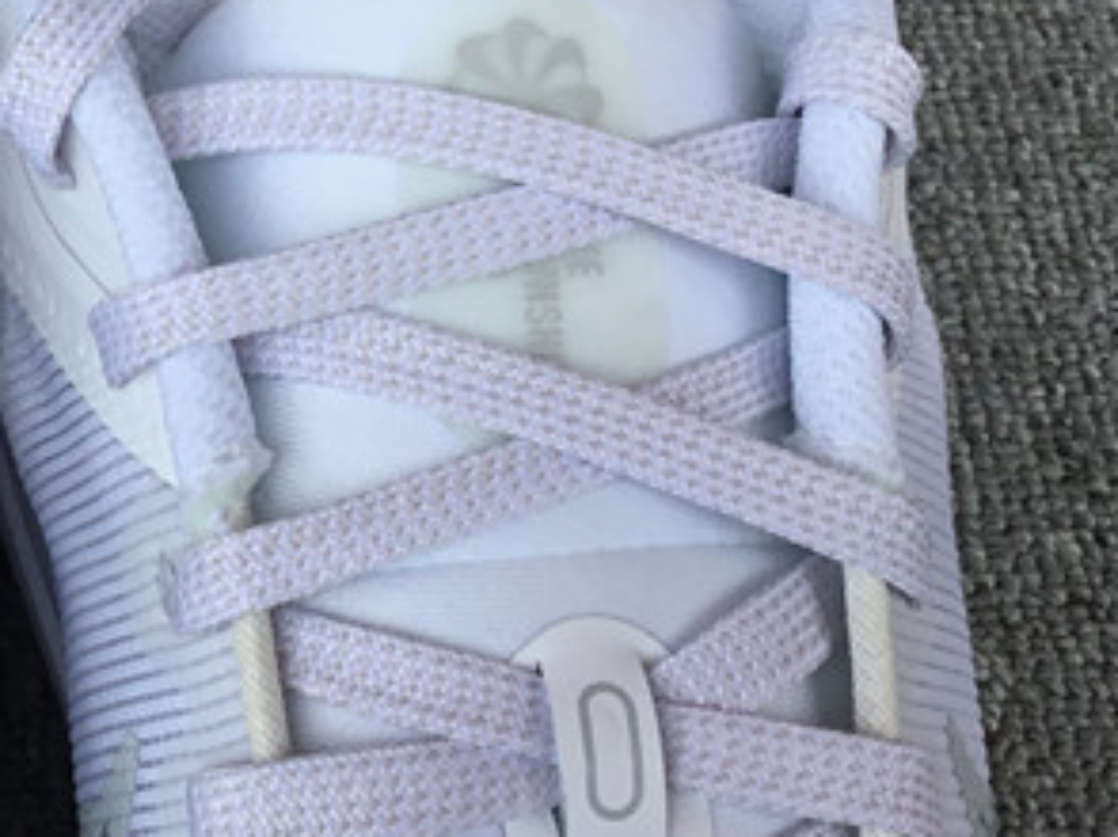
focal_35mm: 95
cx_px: 4
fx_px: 3066
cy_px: 257
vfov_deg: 15.5
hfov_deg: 20.0
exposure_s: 1/397
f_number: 2.4
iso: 25
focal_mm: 3.3
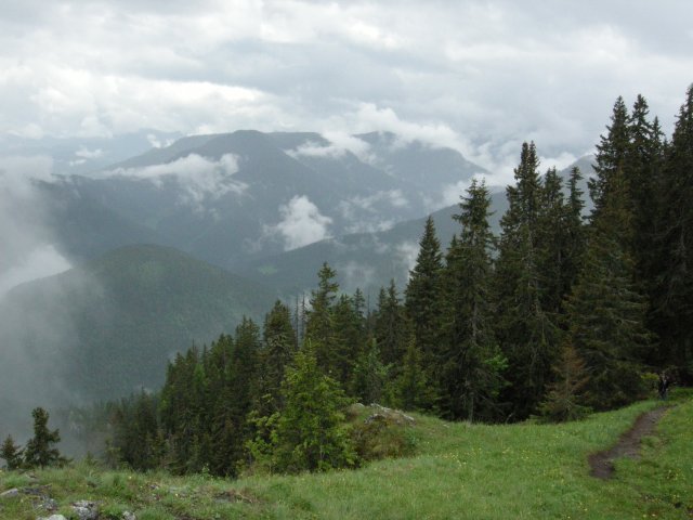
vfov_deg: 39.7
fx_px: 721
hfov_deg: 51.4
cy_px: 260
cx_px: 346
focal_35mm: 36
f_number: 7.6
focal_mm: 7.5
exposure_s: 1/706
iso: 400
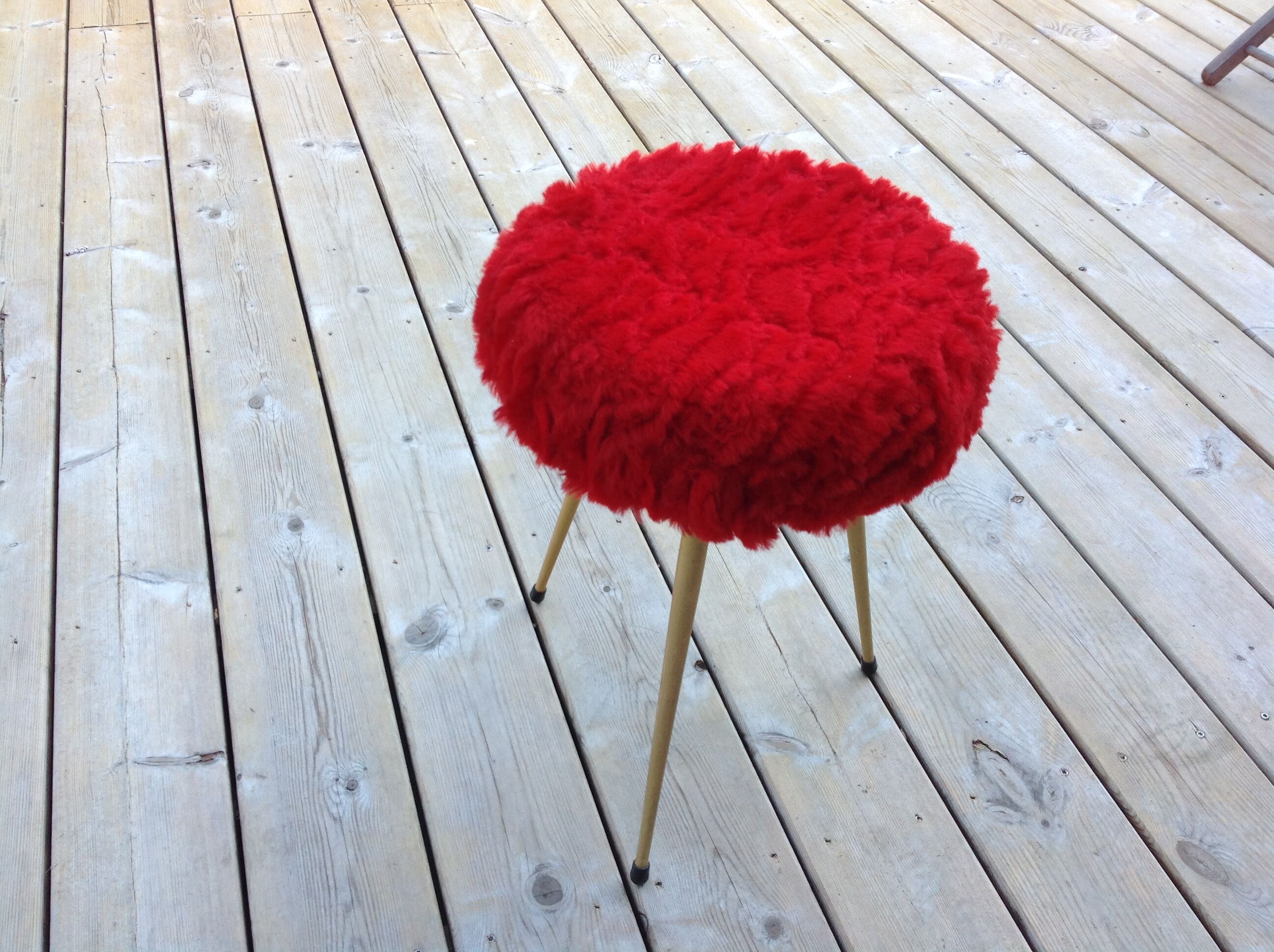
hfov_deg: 52.7
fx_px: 1286
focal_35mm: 35
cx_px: 637
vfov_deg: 40.6
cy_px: 476
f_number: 2.4
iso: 50
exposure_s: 1/244
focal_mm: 4.28
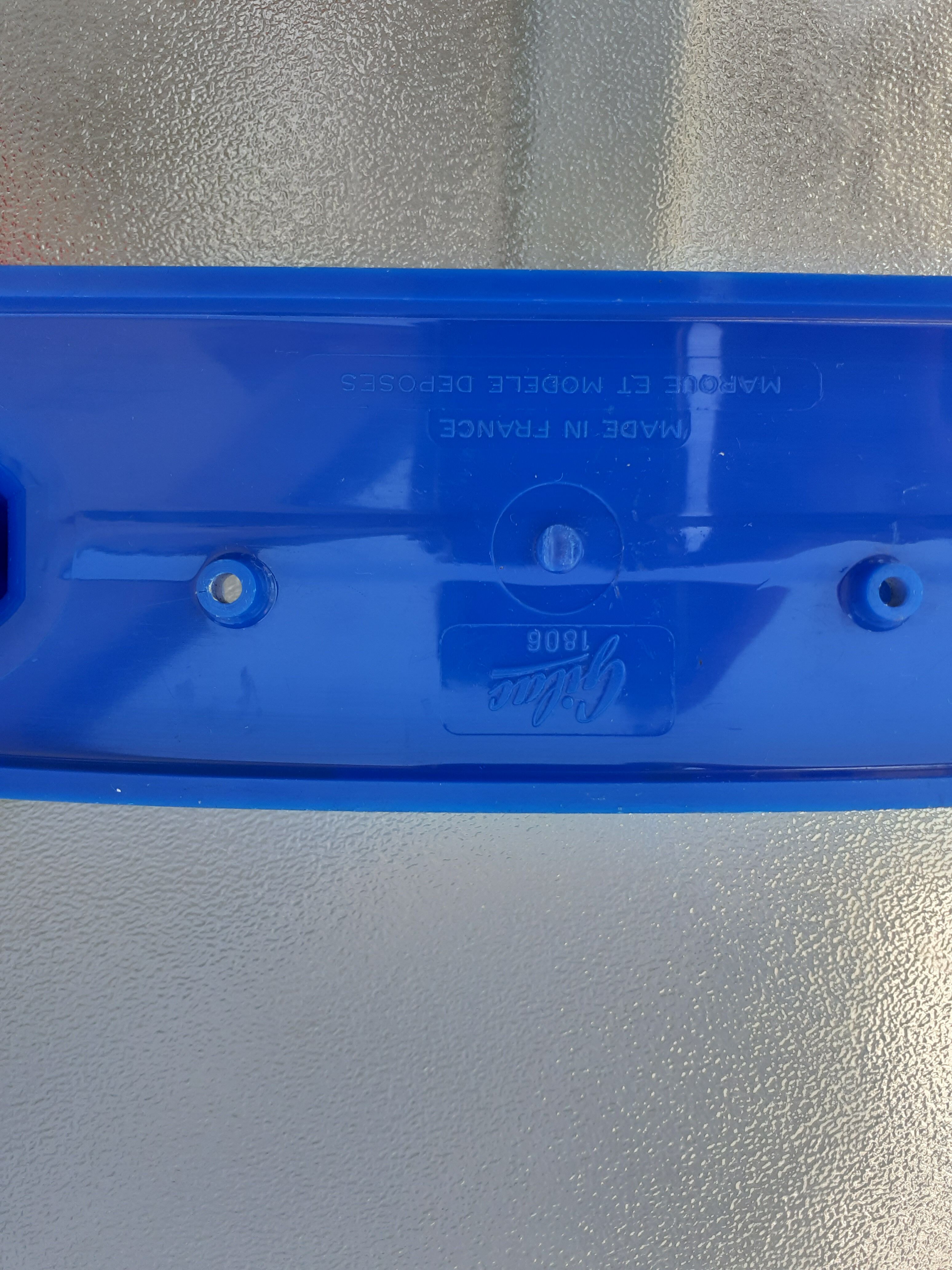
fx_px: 990
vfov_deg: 65.3
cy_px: 635
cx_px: 476
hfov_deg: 51.4
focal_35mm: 27
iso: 40
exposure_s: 1/185
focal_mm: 3.6
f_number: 1.9
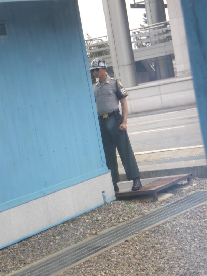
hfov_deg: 13.7
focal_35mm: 108
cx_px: 104
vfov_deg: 18.2
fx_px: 861
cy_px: 138
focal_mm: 18.9
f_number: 5.9
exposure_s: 1/100
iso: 80
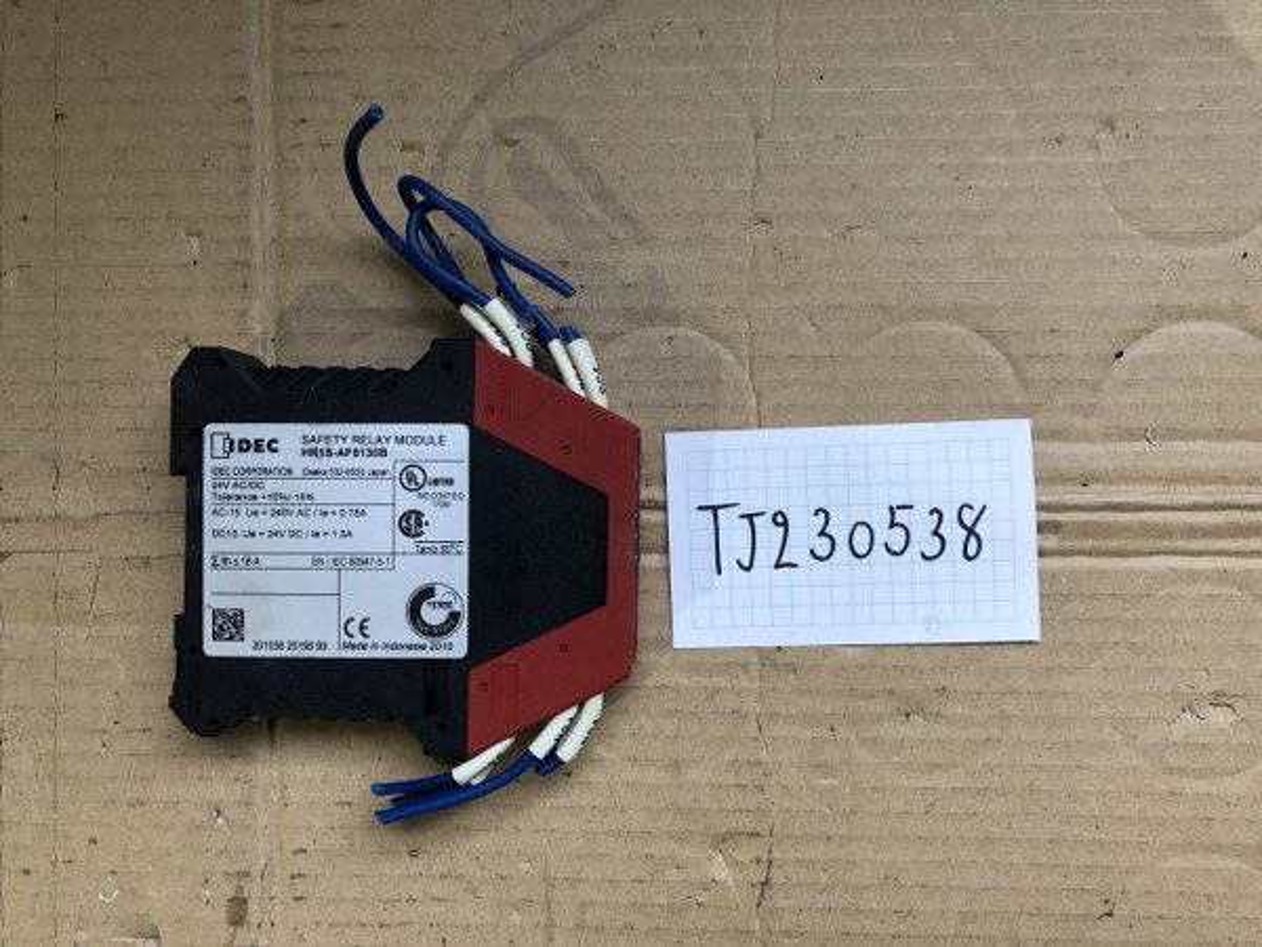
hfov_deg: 63.4
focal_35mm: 28
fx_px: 1021
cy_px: 474
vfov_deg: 49.7
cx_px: 631
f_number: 1.8
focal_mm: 4
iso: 40
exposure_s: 1/20
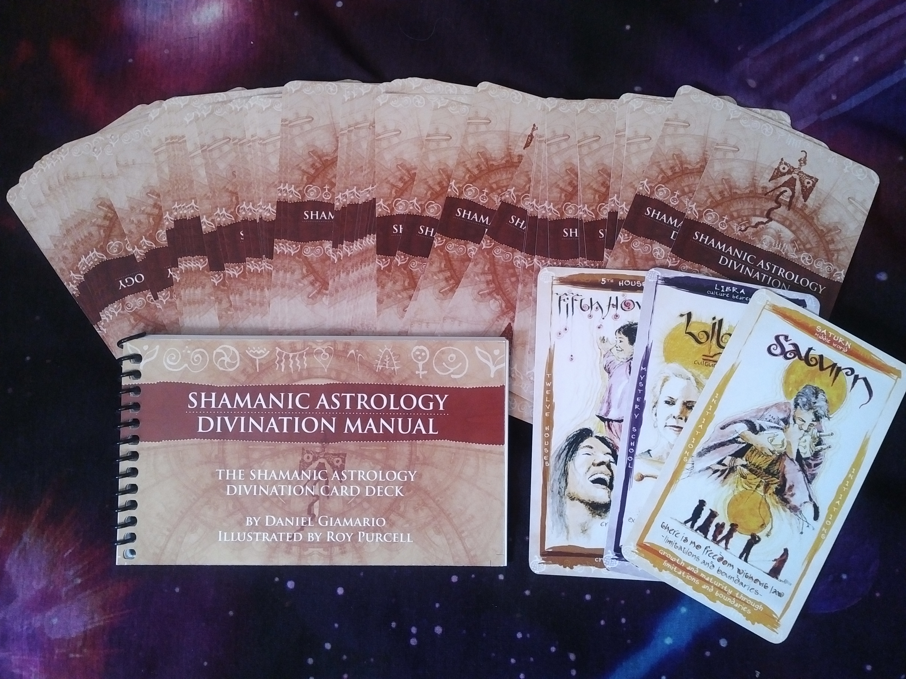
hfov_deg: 65.3
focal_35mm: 27
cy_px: 340
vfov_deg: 51.4
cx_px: 453
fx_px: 707
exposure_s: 1/30
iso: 421
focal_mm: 4.75
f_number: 2.2
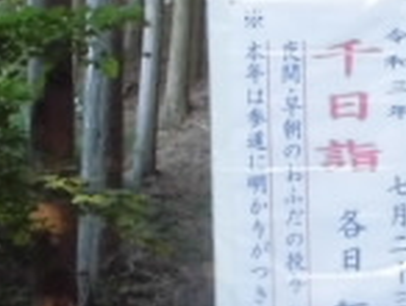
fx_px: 1222
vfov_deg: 14.0
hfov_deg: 18.7
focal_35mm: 104
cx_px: 334
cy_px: 323
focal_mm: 6.9
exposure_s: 1/60
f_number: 4.2
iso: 400
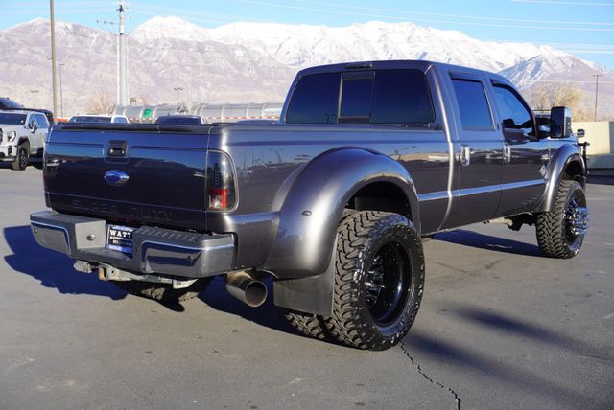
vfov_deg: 33.1
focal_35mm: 40
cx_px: 307
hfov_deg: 47.9
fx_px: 691
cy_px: 205
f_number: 8
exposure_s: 1/100
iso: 100
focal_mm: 27
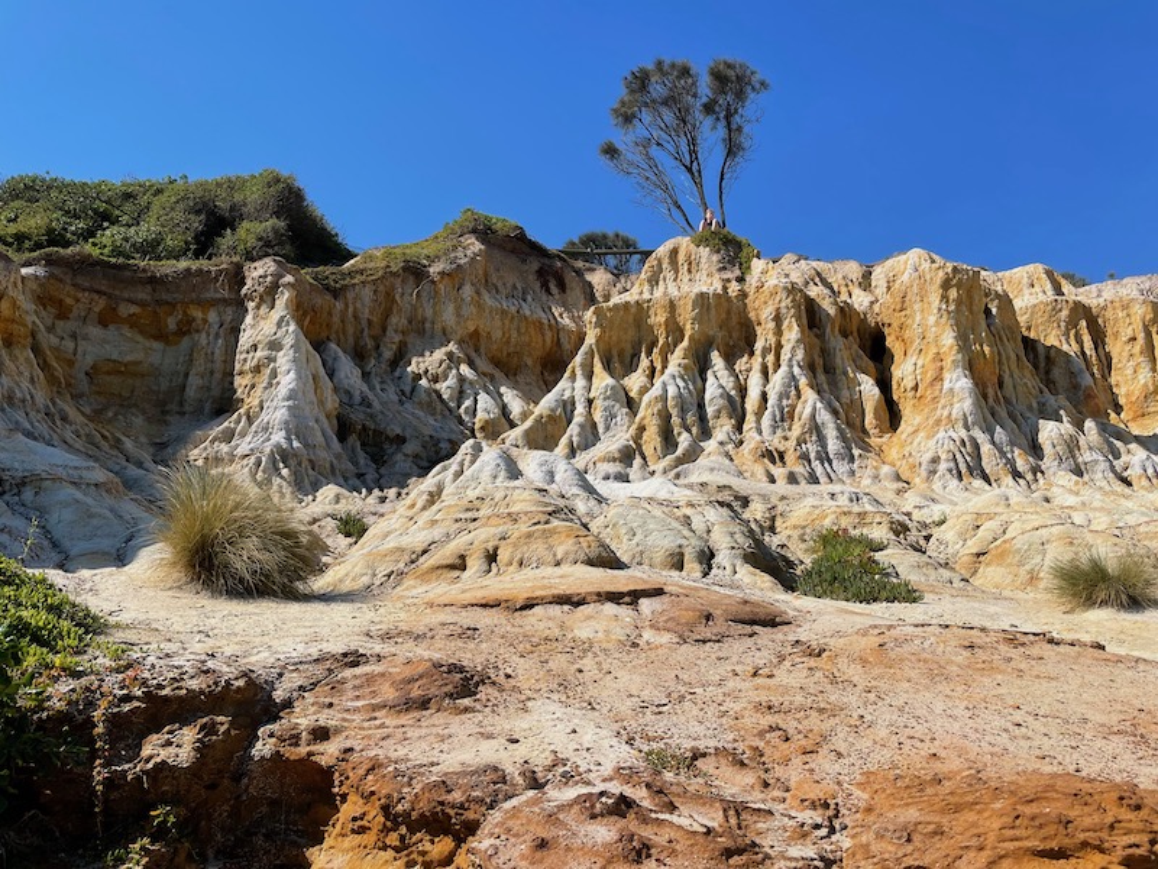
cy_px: 434
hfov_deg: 67.3
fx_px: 870
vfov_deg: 53.1
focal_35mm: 26
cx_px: 579
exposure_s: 1/4831
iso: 32
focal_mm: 4.2
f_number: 1.6
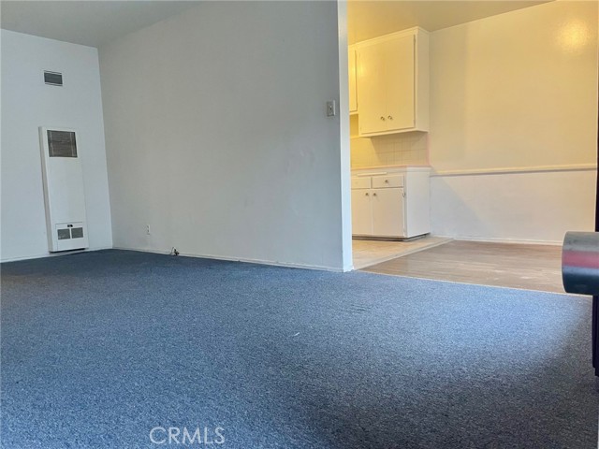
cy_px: 224
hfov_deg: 67.3
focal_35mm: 26
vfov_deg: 53.1
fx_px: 450
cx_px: 300
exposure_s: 1/60
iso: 250
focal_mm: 4.2
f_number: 1.6
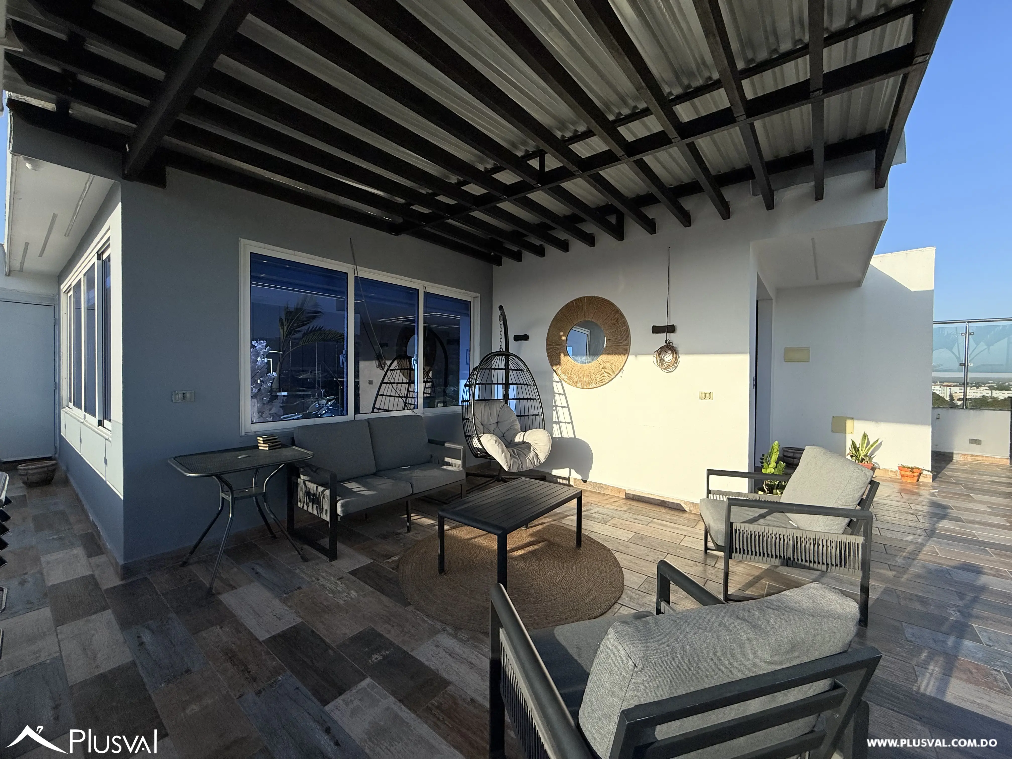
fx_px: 409
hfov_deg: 102.1
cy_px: 380
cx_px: 506
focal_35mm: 14
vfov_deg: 85.7
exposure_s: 1/4425
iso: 50
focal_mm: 2.22
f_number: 2.2
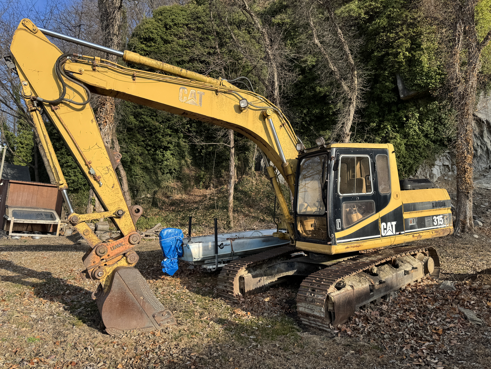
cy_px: 184
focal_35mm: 24
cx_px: 246
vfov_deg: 56.8
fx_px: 340
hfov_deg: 71.6
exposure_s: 1/1637
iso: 80
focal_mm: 6.76
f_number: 1.78
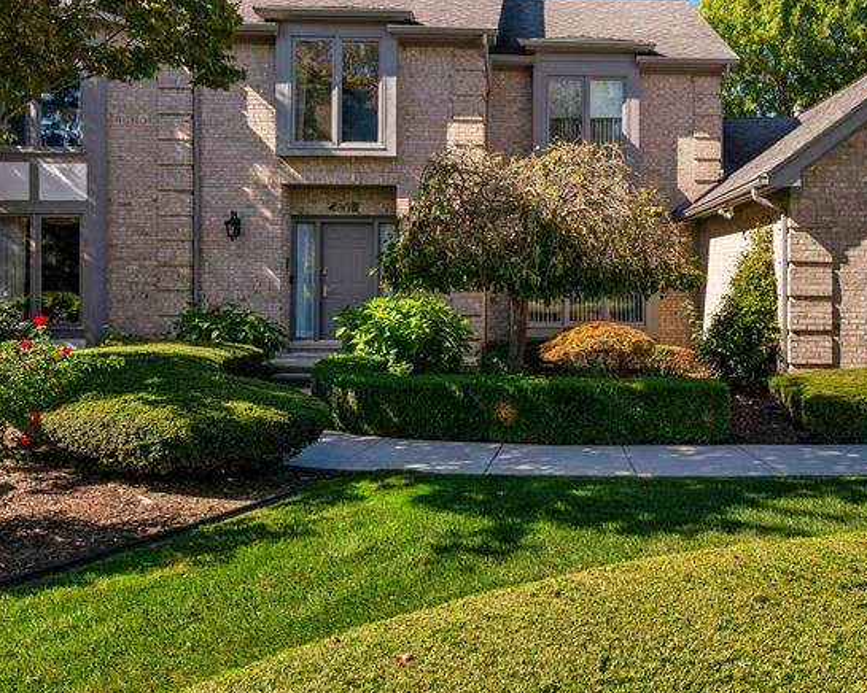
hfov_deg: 57.4
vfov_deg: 48.0
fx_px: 770
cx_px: 582
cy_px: 250
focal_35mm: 30
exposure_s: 1/500
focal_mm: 17
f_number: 9
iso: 320
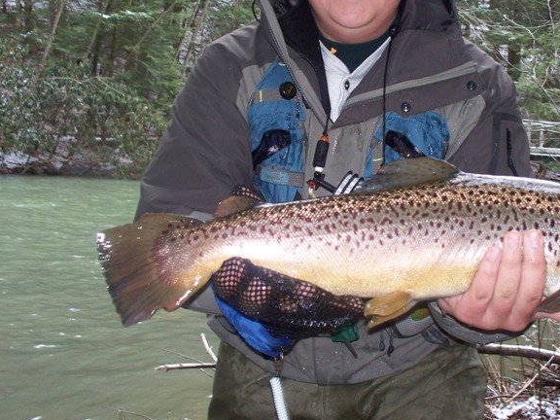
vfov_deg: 28.9
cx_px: 354
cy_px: 141
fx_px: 809
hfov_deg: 37.9
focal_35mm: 50
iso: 200
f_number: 2.8
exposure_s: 1/30
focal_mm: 7.54
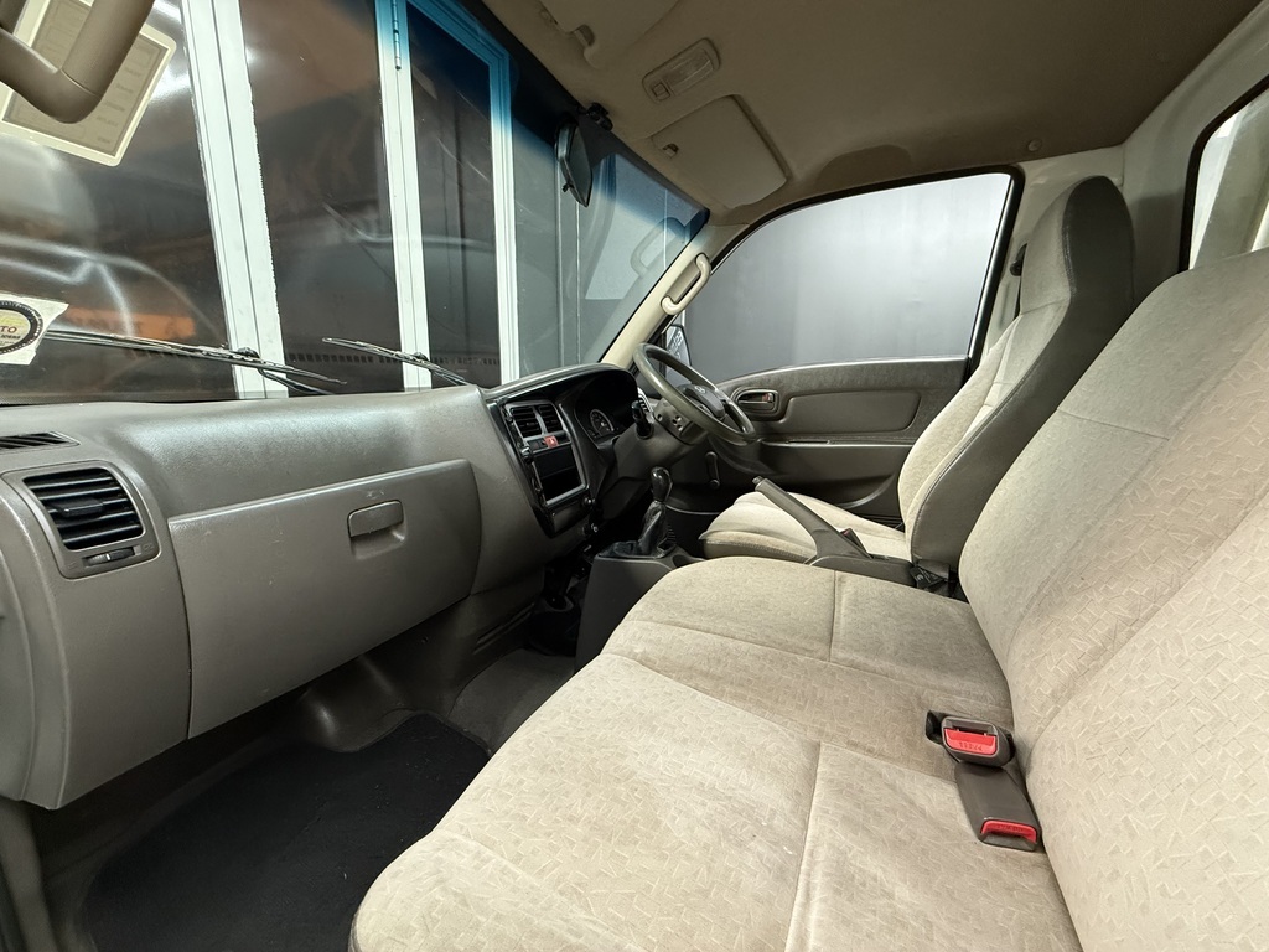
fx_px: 513
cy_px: 476
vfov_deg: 85.7
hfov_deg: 102.1
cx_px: 634
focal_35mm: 14
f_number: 2.2
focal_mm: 2.22
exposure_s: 1/50
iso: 500
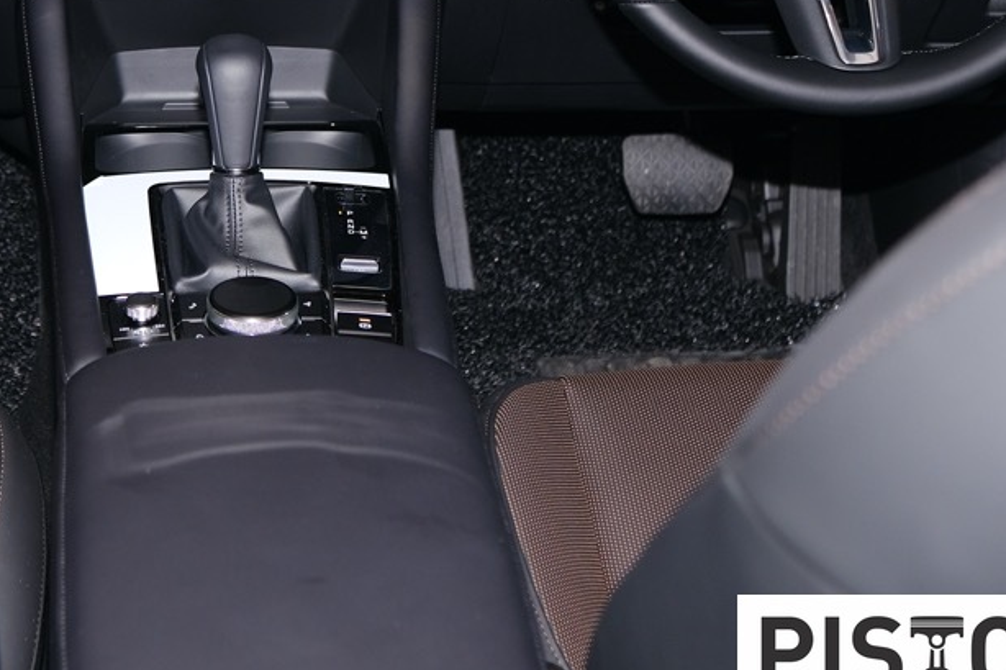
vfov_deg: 18.2
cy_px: 20
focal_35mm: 73
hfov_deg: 27.0
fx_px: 2039
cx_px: 154
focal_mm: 23
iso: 400
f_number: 2.5
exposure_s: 1/160
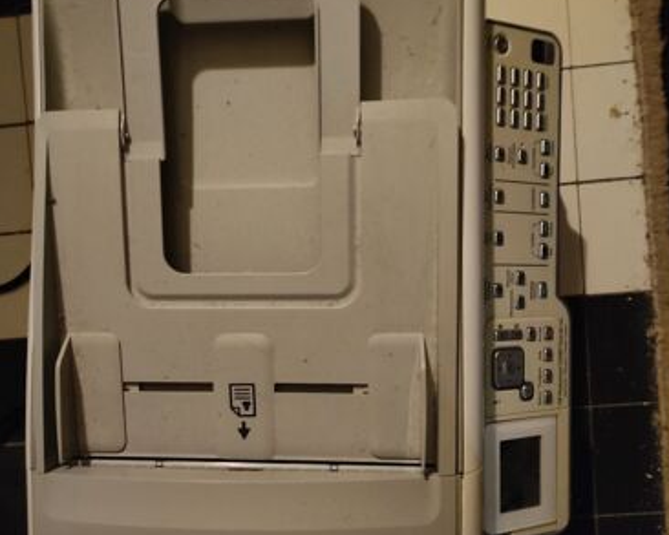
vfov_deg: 45.6
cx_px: 307
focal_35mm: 32
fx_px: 634
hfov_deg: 55.6
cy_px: 316
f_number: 1.79
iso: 2963
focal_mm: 4.7
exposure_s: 1/17
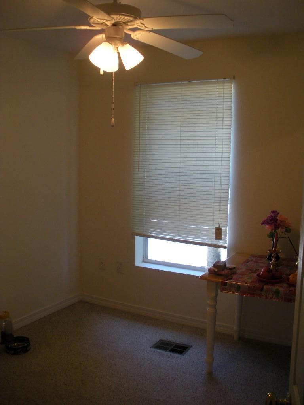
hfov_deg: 39.7
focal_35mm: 36
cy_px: 202
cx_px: 152
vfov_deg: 51.4
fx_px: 422
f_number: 3.5
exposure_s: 1/57.1
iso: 182
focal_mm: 6.3
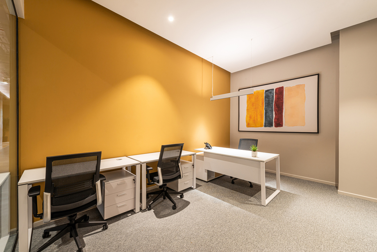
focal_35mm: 14
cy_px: 126
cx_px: 188
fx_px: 147
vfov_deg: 81.2
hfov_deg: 104.2
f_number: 10
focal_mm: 14
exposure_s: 1.3
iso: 160
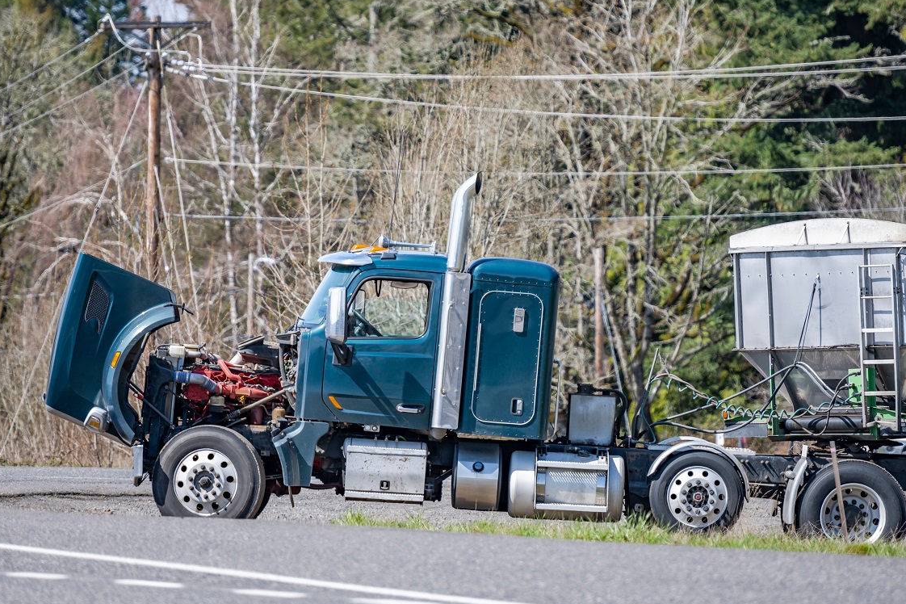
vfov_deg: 5.4
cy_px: 232
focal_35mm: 254
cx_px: 459
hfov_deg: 8.1
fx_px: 6392
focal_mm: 190
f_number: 2.8
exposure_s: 1/800
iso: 100
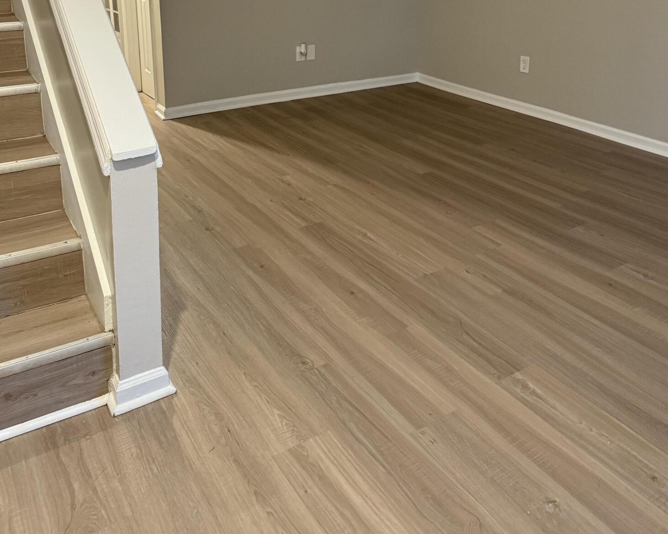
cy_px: 92
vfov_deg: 43.2
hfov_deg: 55.7
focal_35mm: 32
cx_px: 332
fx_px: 633
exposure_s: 1/60
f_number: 1.78
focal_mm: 6.76
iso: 500
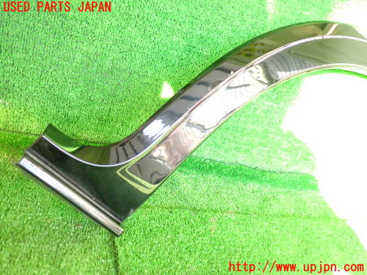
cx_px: 184
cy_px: 138
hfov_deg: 60.0
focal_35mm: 30
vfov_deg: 46.8
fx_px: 318
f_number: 2.3
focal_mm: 5.4
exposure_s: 1/60
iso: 200
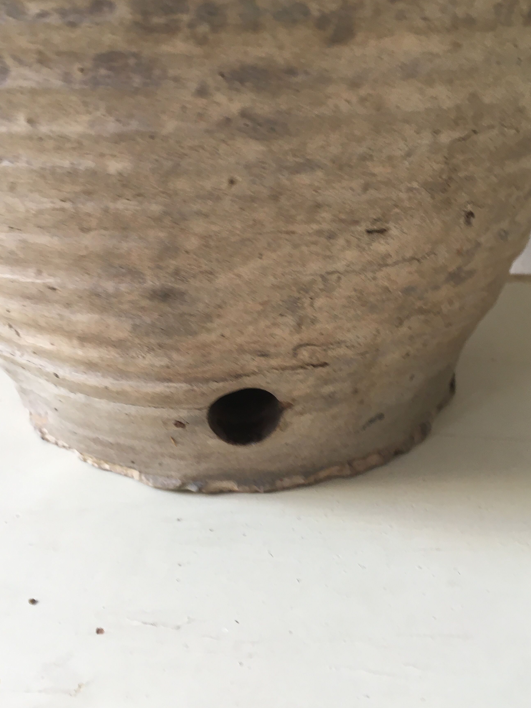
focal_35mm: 34
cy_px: 370
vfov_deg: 53.9
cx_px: 255
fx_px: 695
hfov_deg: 41.8
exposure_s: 1/33
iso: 64
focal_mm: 4.15
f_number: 2.2
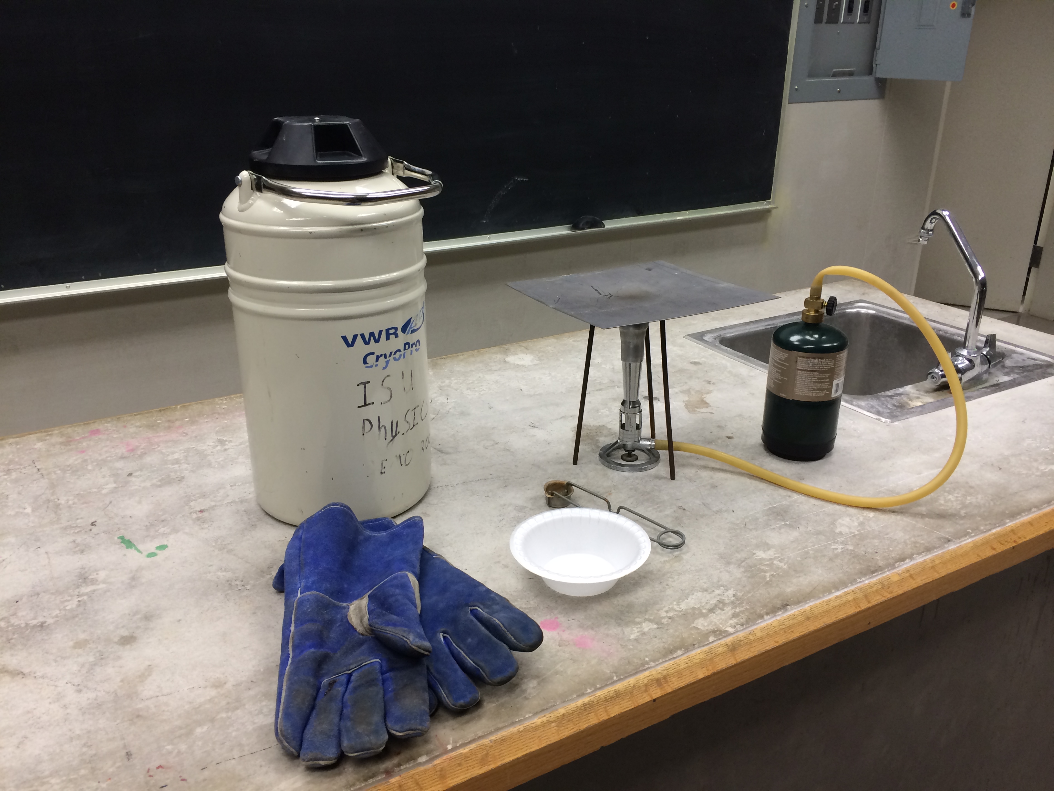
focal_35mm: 30
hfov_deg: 60.0
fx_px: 913
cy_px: 396
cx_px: 527
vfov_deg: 46.8
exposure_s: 1/40
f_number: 2.2
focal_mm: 4.12
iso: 40
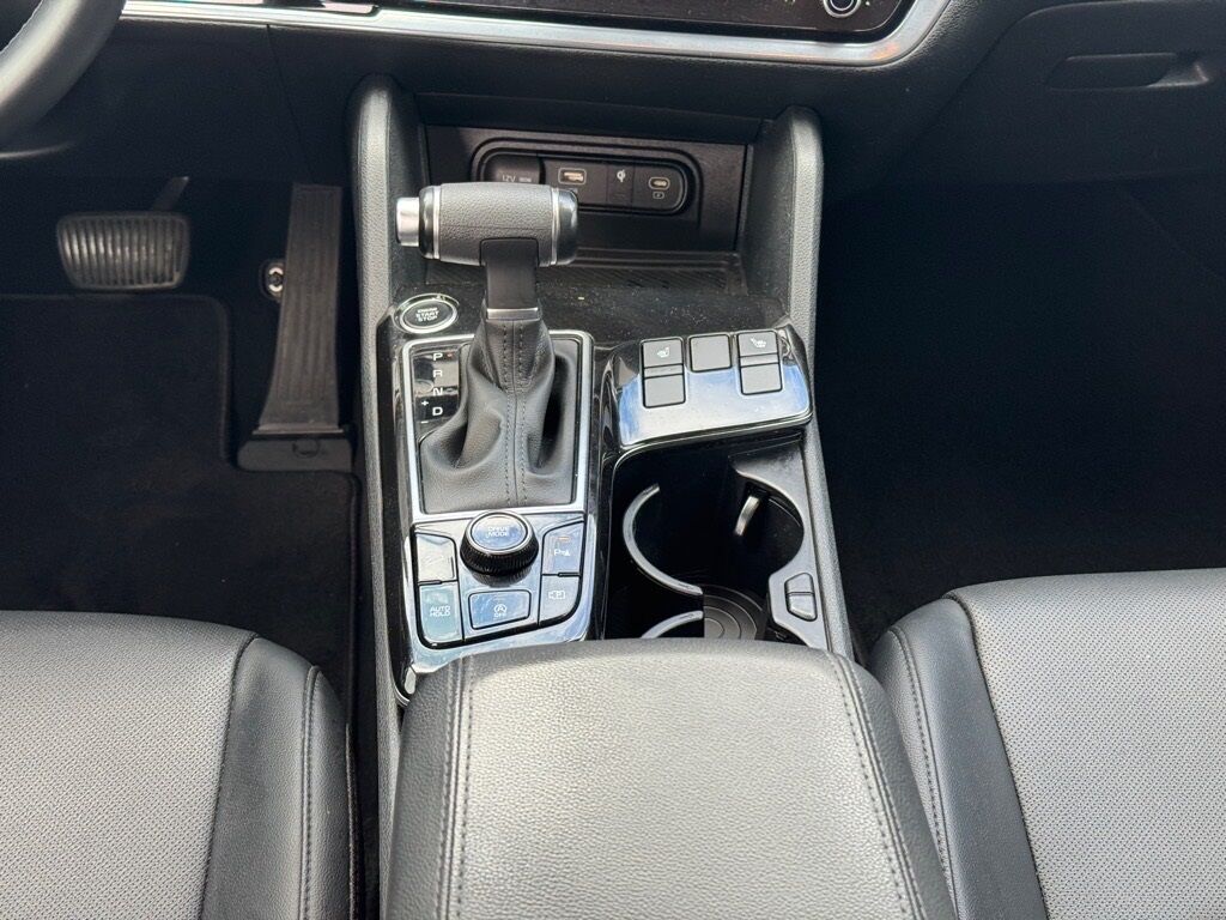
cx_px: 613
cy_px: 460
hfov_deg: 39.7
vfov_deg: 30.3
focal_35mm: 48
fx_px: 1700
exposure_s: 1/82
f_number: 1.78
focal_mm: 6.76
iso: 100
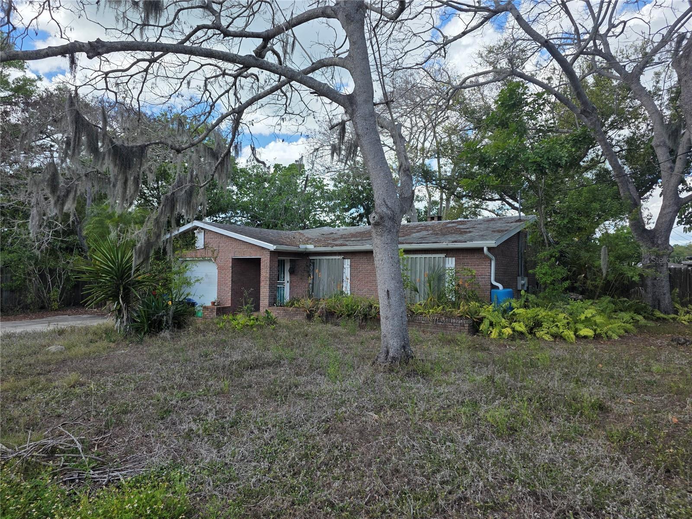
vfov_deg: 58.9
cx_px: 346
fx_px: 460
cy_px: 260
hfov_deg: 73.9
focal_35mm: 23
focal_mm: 6.3
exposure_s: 1/3455
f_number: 1.7
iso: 80
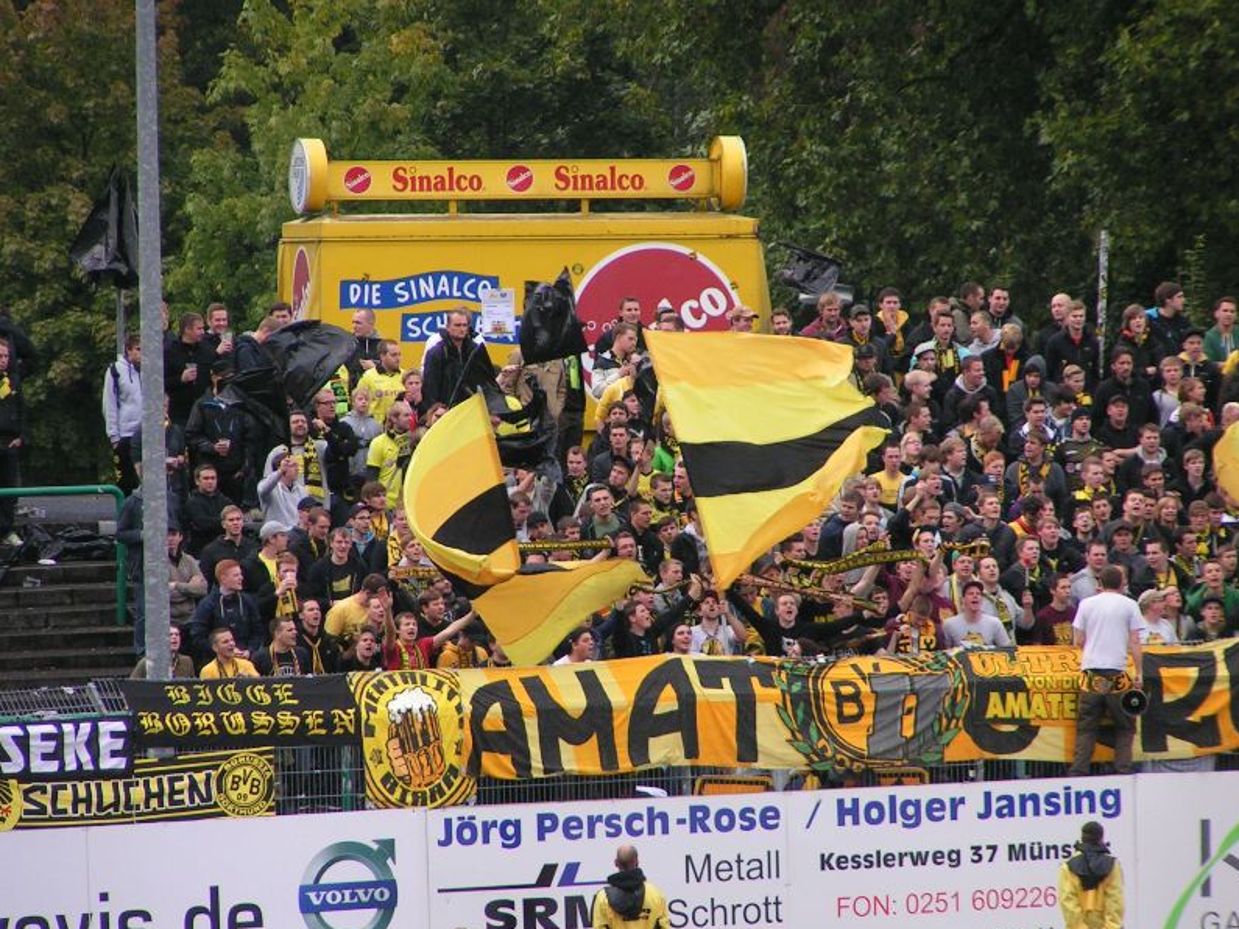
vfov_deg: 4.3
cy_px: 466
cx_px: 622
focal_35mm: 342
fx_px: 12239
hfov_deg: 5.8
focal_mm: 52
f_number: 3.5
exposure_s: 1/500
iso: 100
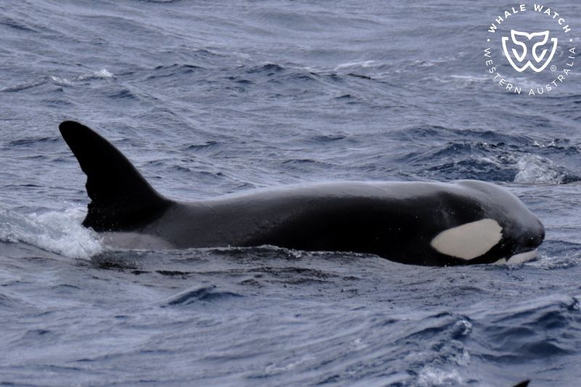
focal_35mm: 405
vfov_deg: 3.4
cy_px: 194
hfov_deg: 5.1
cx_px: 290
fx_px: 6534
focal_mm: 270
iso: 400
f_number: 7.1
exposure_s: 1/1600
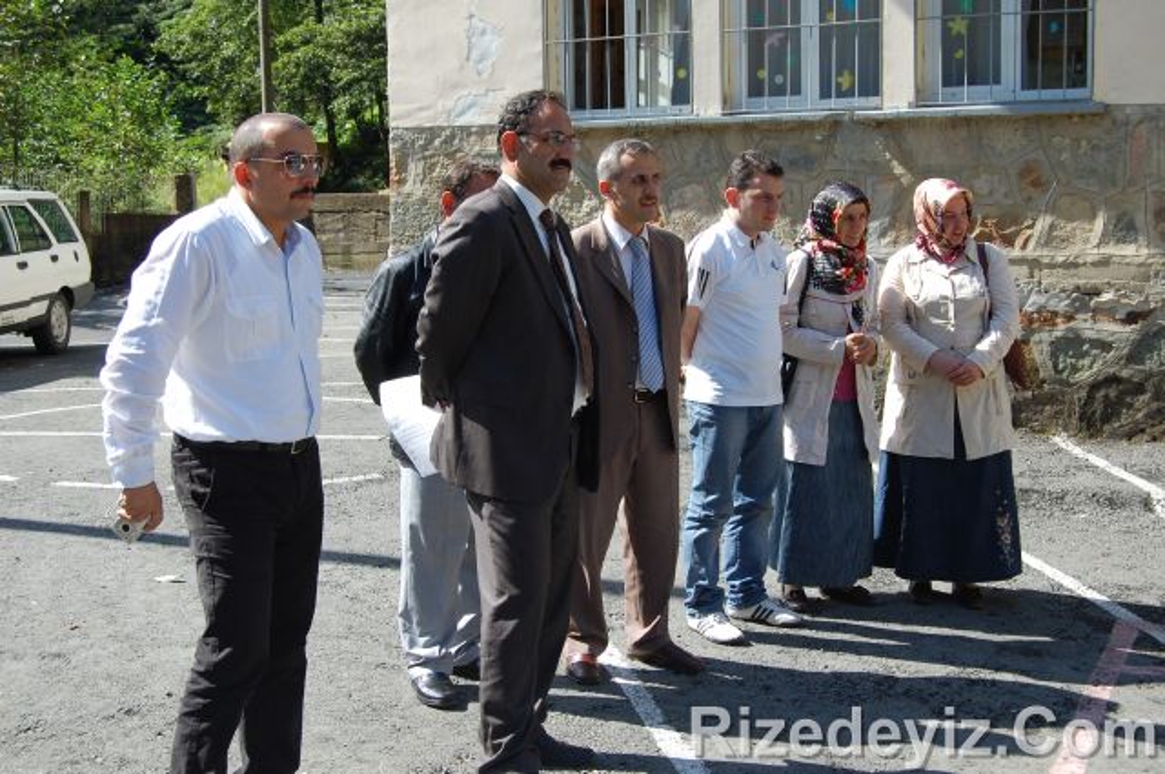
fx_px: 1551
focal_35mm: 48
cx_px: 582
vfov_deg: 28.0
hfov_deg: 41.2
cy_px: 387
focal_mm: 32
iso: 200
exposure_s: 1/250
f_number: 8
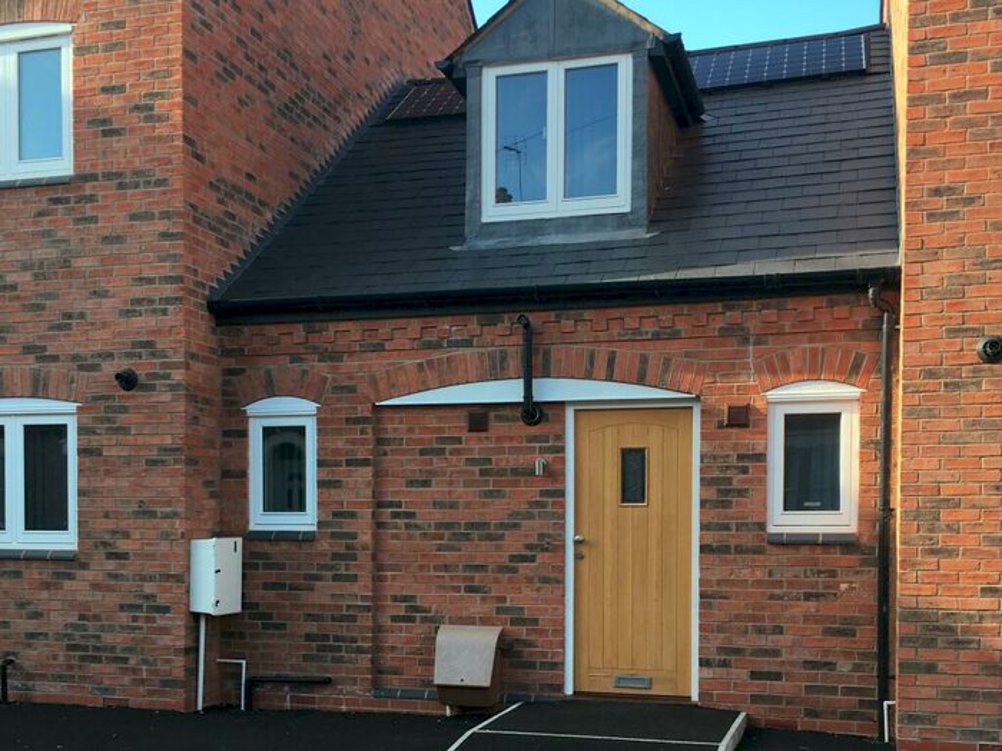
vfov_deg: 48.2
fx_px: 839
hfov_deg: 61.7
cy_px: 376
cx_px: 501
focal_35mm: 29
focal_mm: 4.15
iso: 25
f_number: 2.2
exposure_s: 1/333
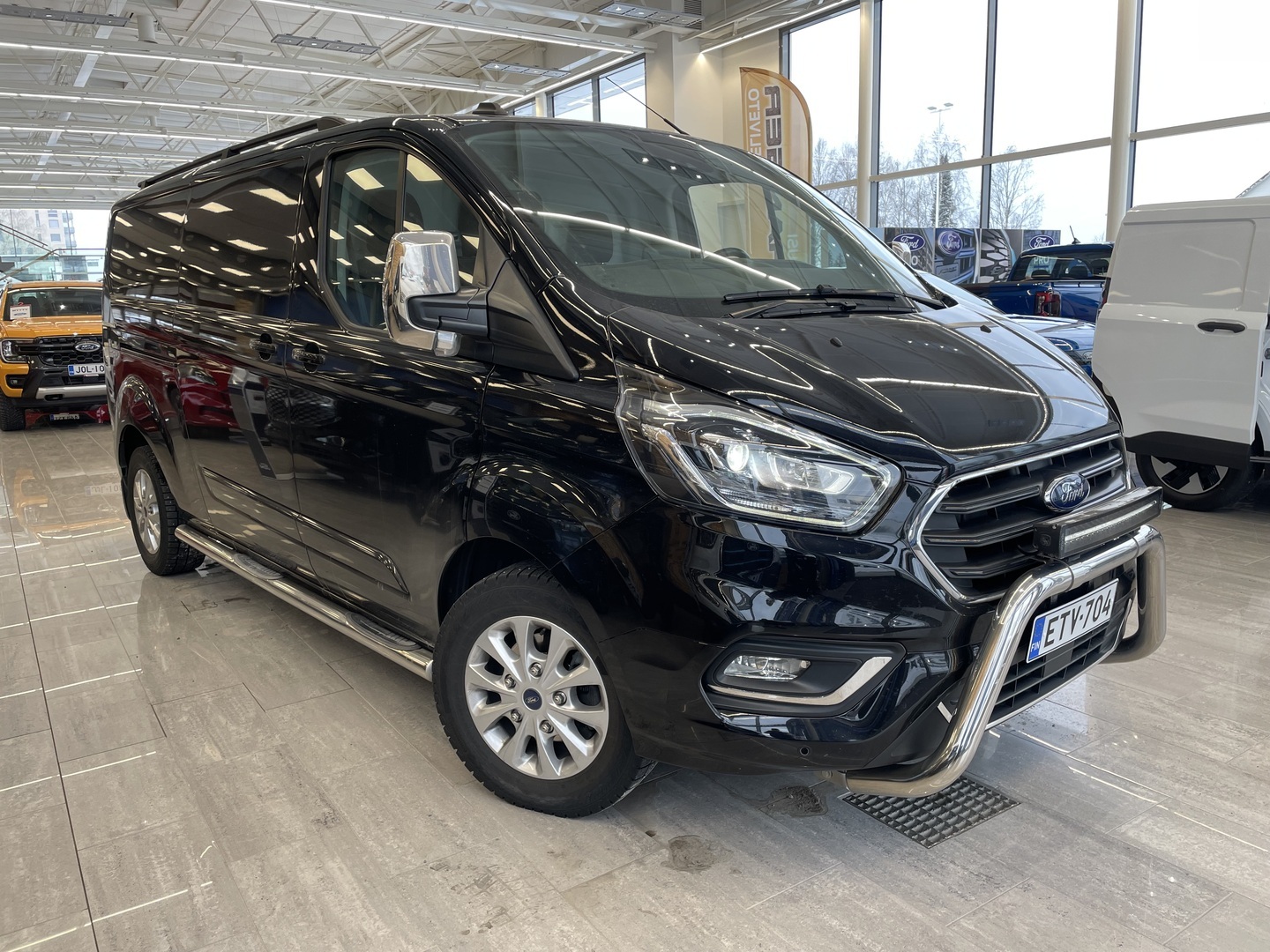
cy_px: 476
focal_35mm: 26
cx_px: 635
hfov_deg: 67.3
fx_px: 954
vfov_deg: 53.1
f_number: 1.6
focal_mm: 4.2
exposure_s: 1/103
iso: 32
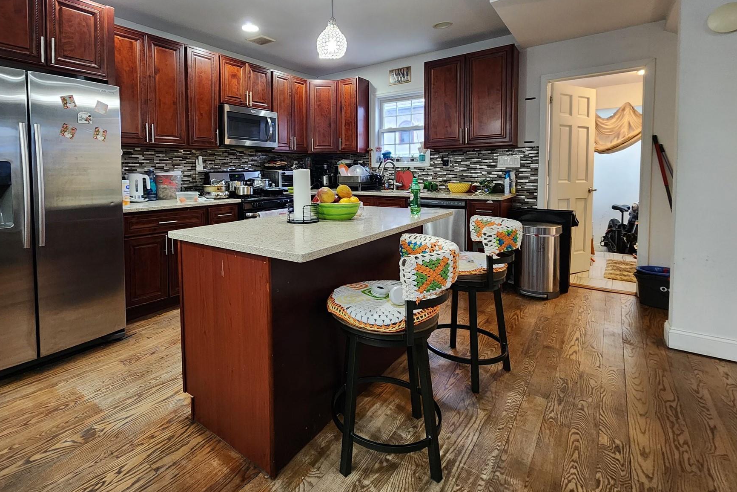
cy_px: 187
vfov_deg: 72.6
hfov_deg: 95.9
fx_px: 328
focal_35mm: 16
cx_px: 309
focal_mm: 2.2
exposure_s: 1/30
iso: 500
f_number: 2.2
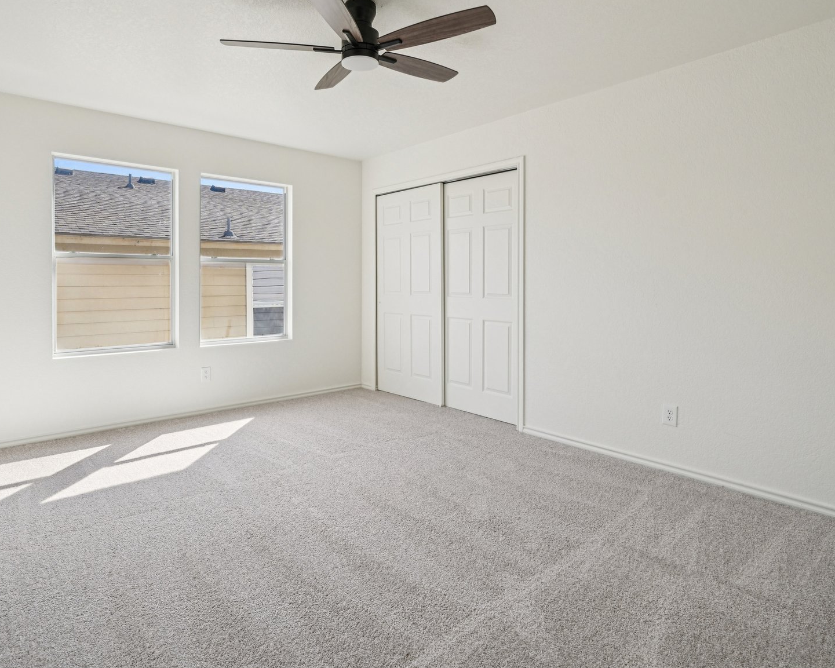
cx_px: 372
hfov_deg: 80.1
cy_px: 289
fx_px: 494
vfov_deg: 67.8
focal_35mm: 20
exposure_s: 1/400
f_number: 8
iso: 800
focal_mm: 15
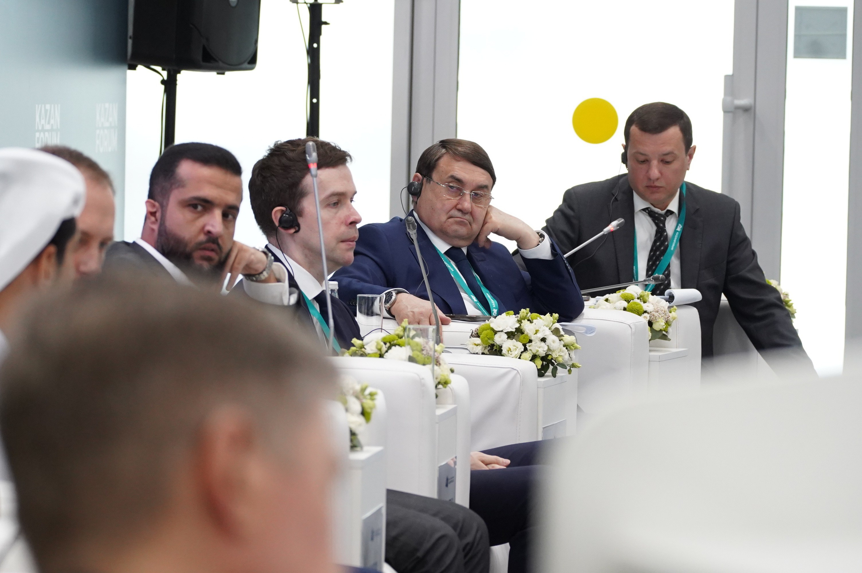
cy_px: 286
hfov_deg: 9.8
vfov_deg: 6.5
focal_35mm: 210
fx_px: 5024
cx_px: 431
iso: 3200
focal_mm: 140
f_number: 5.6
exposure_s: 1/200
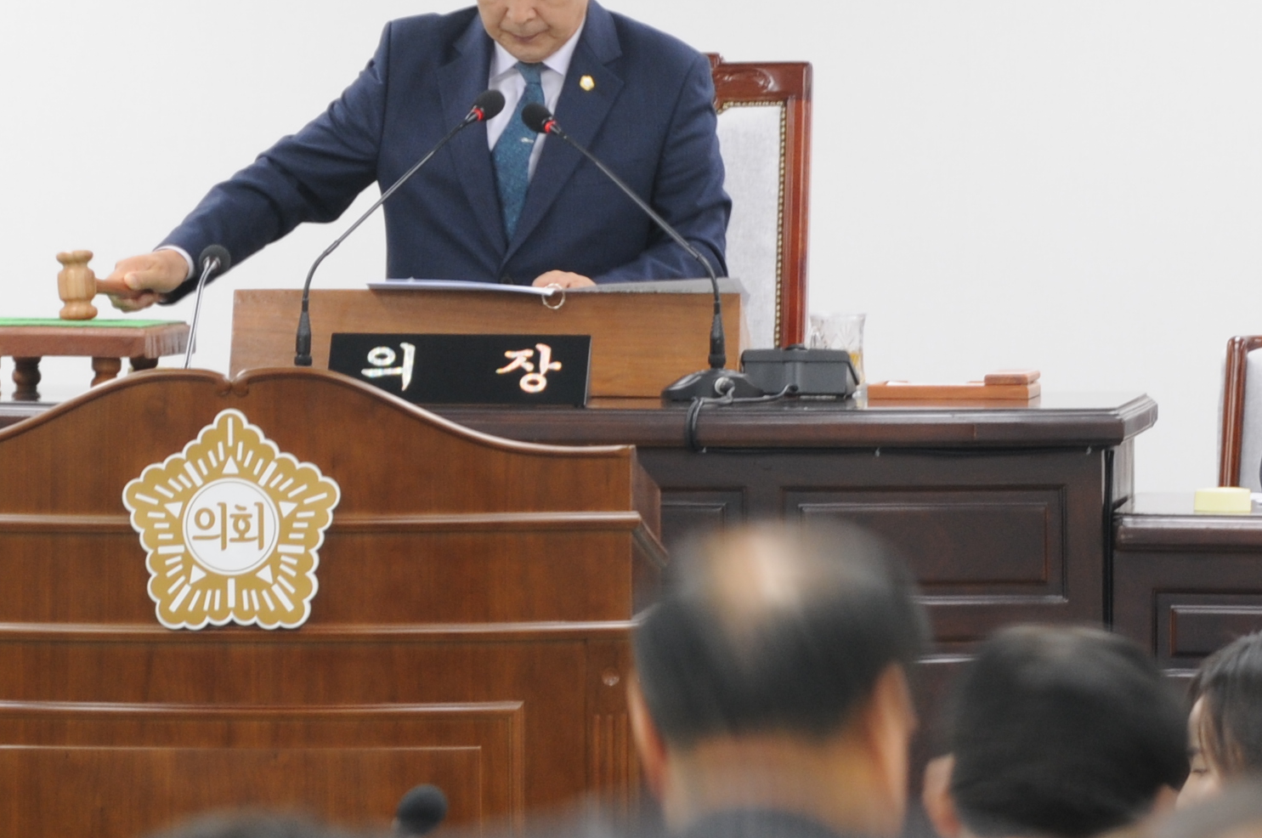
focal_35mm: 411
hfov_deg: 5.0
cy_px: 233
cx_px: 436
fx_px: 14404
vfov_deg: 3.3
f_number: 5.3
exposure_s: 1/6
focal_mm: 95
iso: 200
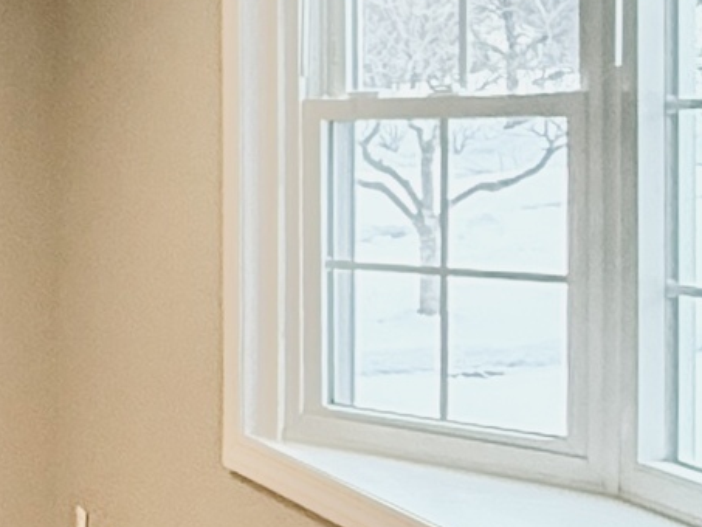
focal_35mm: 95
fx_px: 1927
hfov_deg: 16.1
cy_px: 200
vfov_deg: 15.6
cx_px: -690
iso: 320
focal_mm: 2.22
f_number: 2.2
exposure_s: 1/120
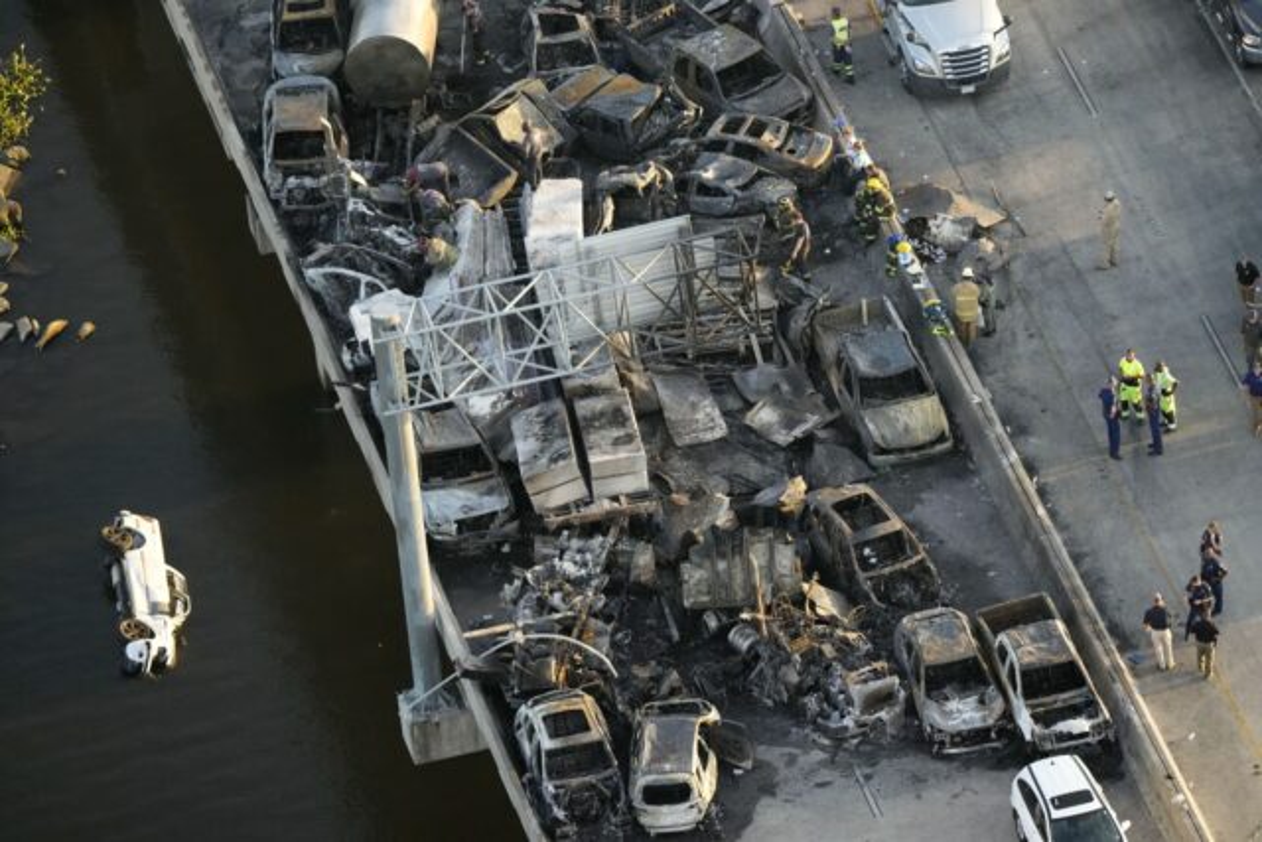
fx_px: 14024
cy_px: 421
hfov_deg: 5.2
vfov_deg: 3.4
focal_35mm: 400
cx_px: 631
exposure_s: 1/2500
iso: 5000
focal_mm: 400
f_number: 5
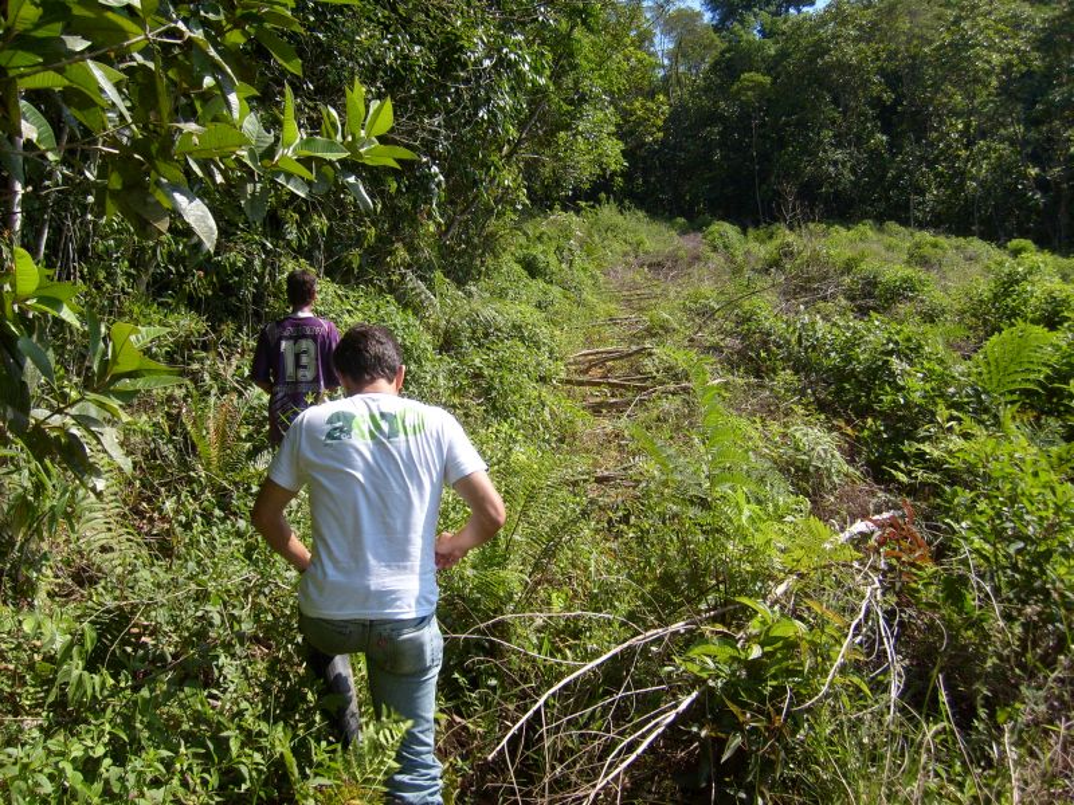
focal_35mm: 35
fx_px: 1086
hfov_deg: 52.6
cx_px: 537
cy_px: 402
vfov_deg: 40.7
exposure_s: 1/180
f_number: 7.1
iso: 80
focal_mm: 5.8
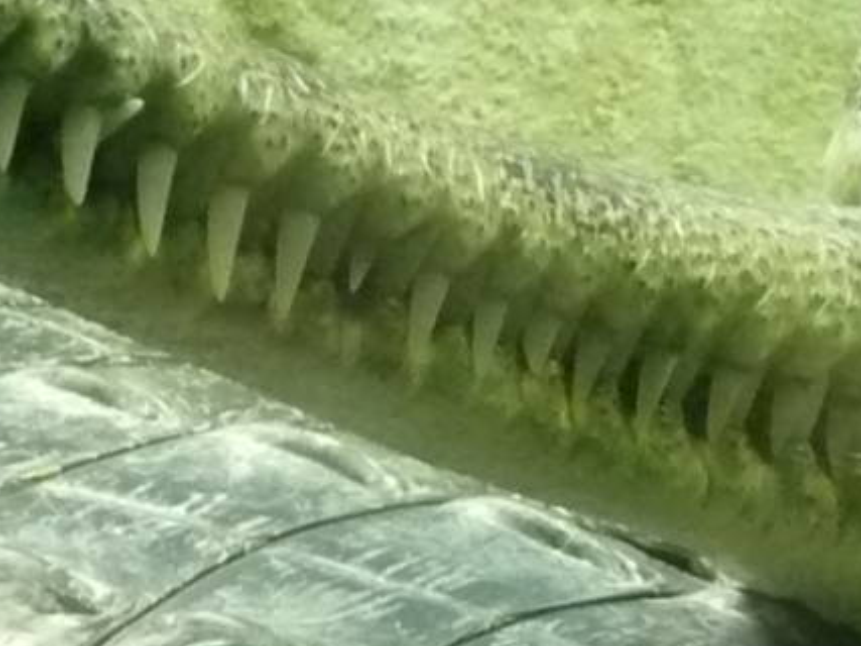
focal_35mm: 345
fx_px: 8579
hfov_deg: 5.7
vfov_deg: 4.3
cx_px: 710
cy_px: 240
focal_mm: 10.2
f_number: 4.5
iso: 400
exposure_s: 1/40
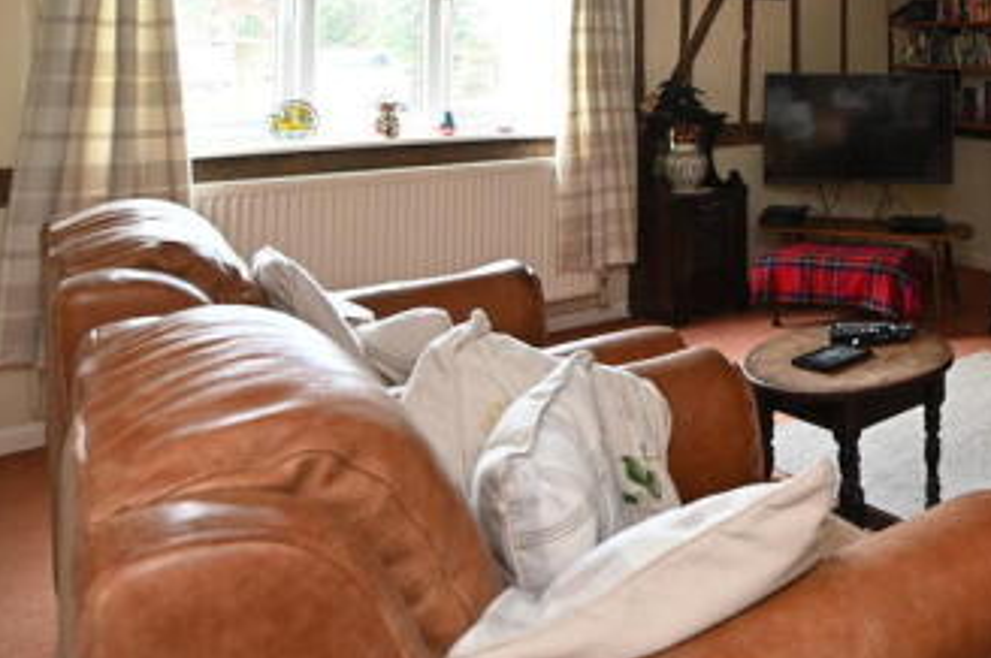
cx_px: 985
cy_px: 45
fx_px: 880
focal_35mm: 32
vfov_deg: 37.8
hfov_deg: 48.6
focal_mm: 16
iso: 800
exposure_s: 1/60
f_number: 4
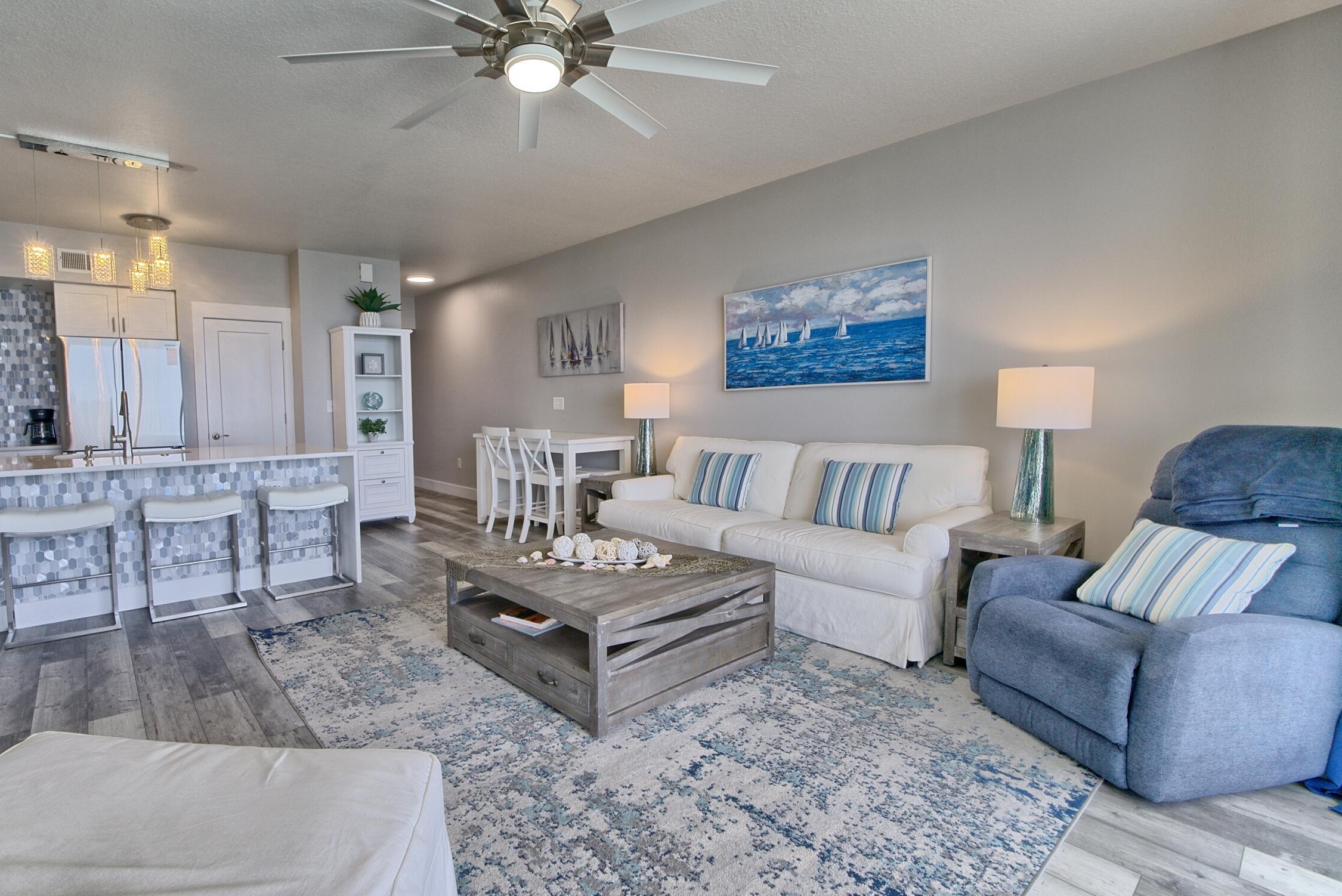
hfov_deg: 95.6
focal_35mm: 16
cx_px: 543
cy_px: 452
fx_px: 597
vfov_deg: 73.8
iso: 800
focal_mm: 12
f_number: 11
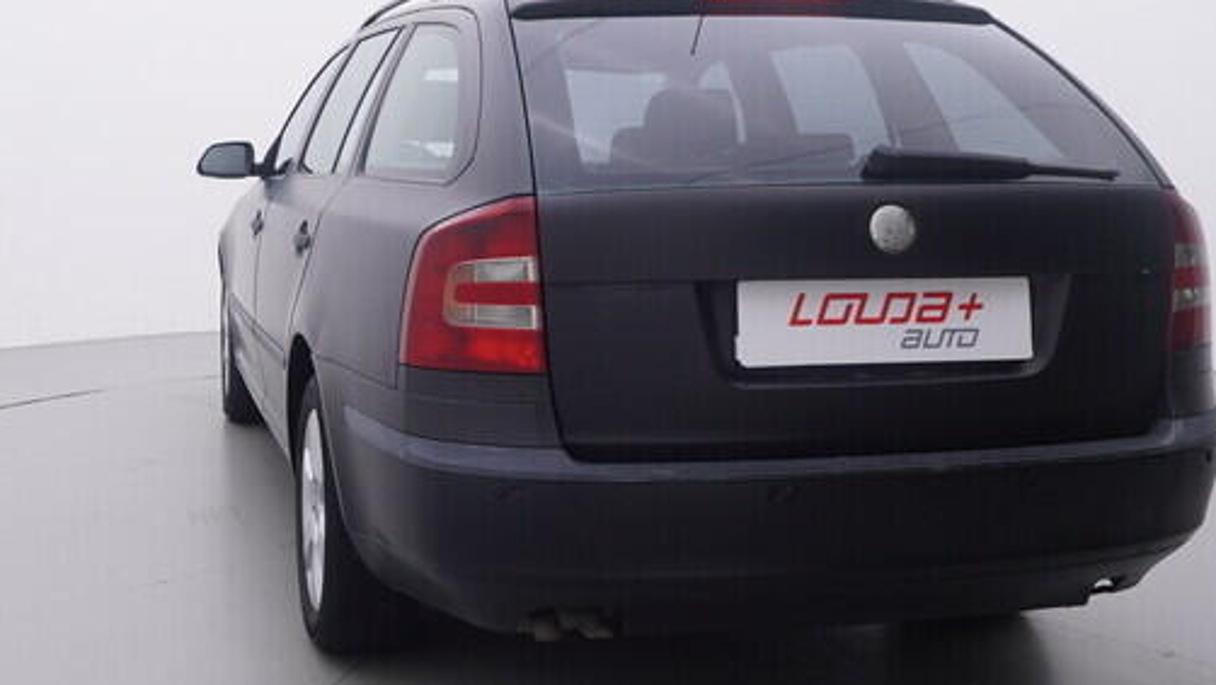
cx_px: 438
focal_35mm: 48
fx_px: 1551
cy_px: 288
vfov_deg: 24.9
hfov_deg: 42.4
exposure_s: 1/80
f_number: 5
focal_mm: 15
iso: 200
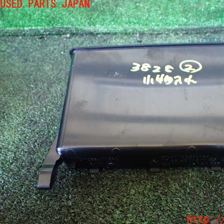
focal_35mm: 36
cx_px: 150
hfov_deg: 45.3
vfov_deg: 46.0
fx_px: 264
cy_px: 112
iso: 800
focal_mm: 5.4
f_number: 2.3
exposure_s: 1/80
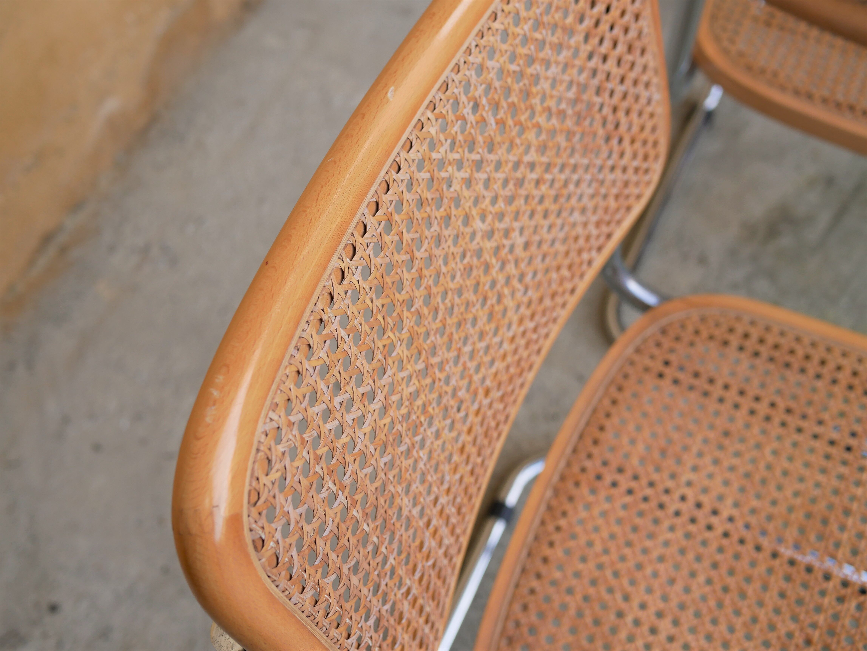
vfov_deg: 36.0
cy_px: 326
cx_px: 434
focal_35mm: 40
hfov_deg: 46.8
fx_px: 1002
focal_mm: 20
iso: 200
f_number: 2.8
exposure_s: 1/320
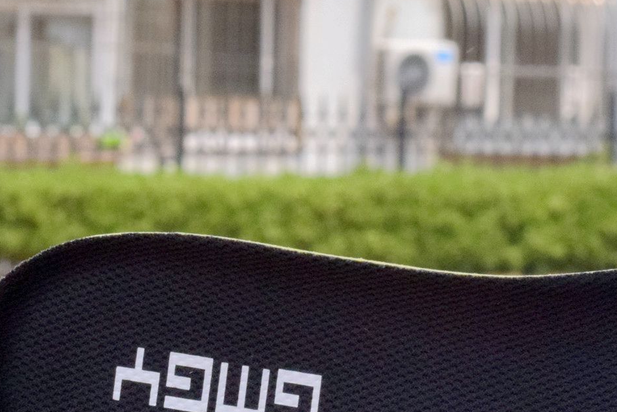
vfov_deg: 5.7
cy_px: 458
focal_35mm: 239
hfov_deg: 8.6
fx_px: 4097
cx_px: 593
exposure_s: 1/800
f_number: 14
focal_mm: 50
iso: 1600
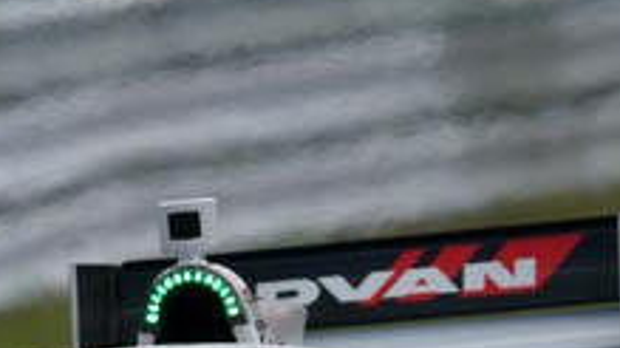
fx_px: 33920
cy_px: 546
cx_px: 8
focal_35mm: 2064
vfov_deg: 0.6
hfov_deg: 1.0
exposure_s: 1/800
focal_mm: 600
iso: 200
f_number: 6.3
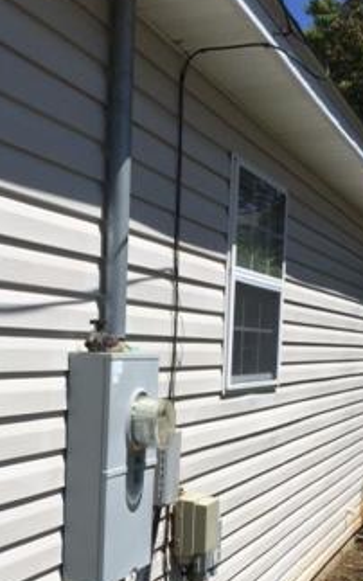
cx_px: 129
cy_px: 434
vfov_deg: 32.8
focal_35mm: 61
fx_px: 965
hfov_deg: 21.2
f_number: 2.2
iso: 40
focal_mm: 4.15
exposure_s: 1/4566
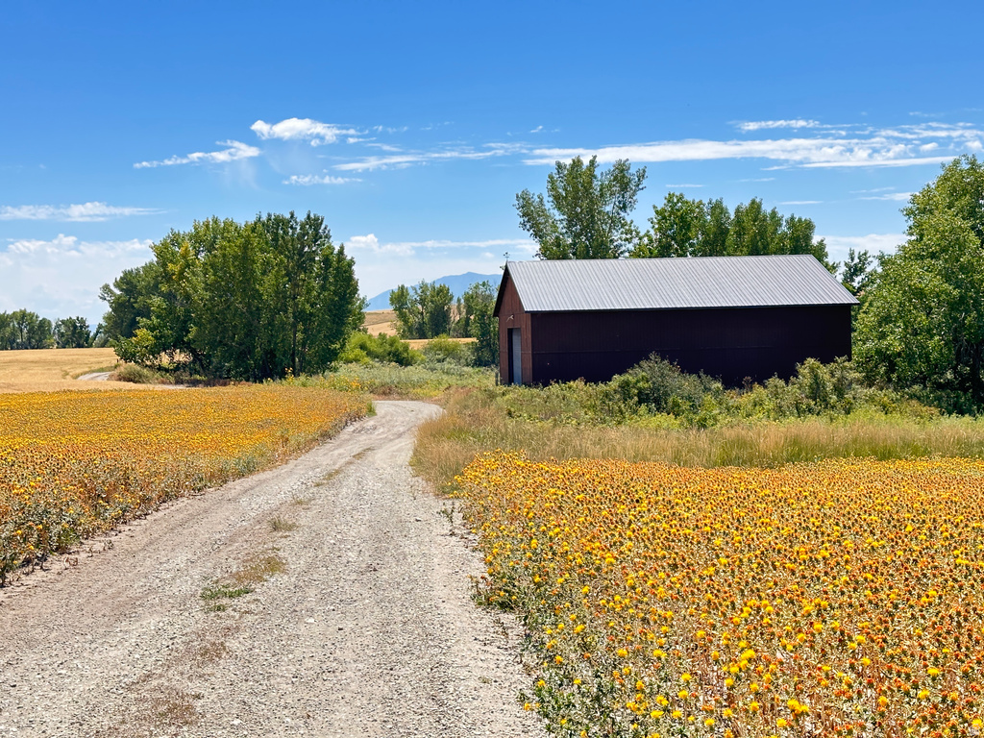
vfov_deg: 30.3
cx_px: 492
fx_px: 1364
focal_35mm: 48
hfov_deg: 39.7
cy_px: 369
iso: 64
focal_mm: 6.86
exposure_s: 1/1414
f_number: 1.78
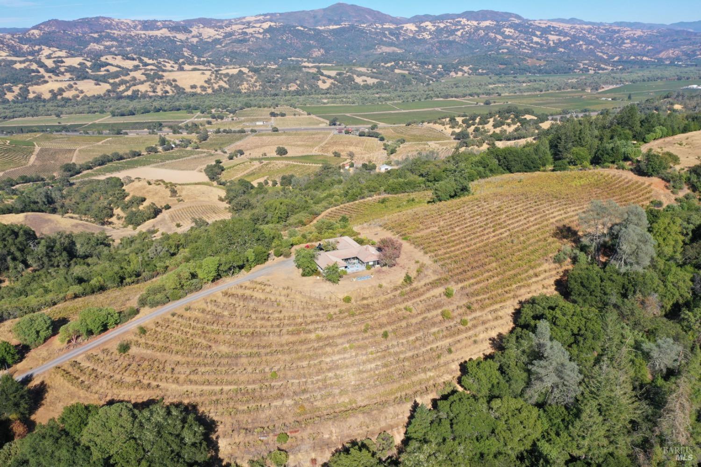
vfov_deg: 46.4
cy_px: 234
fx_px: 545
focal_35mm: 28
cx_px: 350
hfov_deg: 65.5
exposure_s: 1/400
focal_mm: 10.26
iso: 100
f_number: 5.6
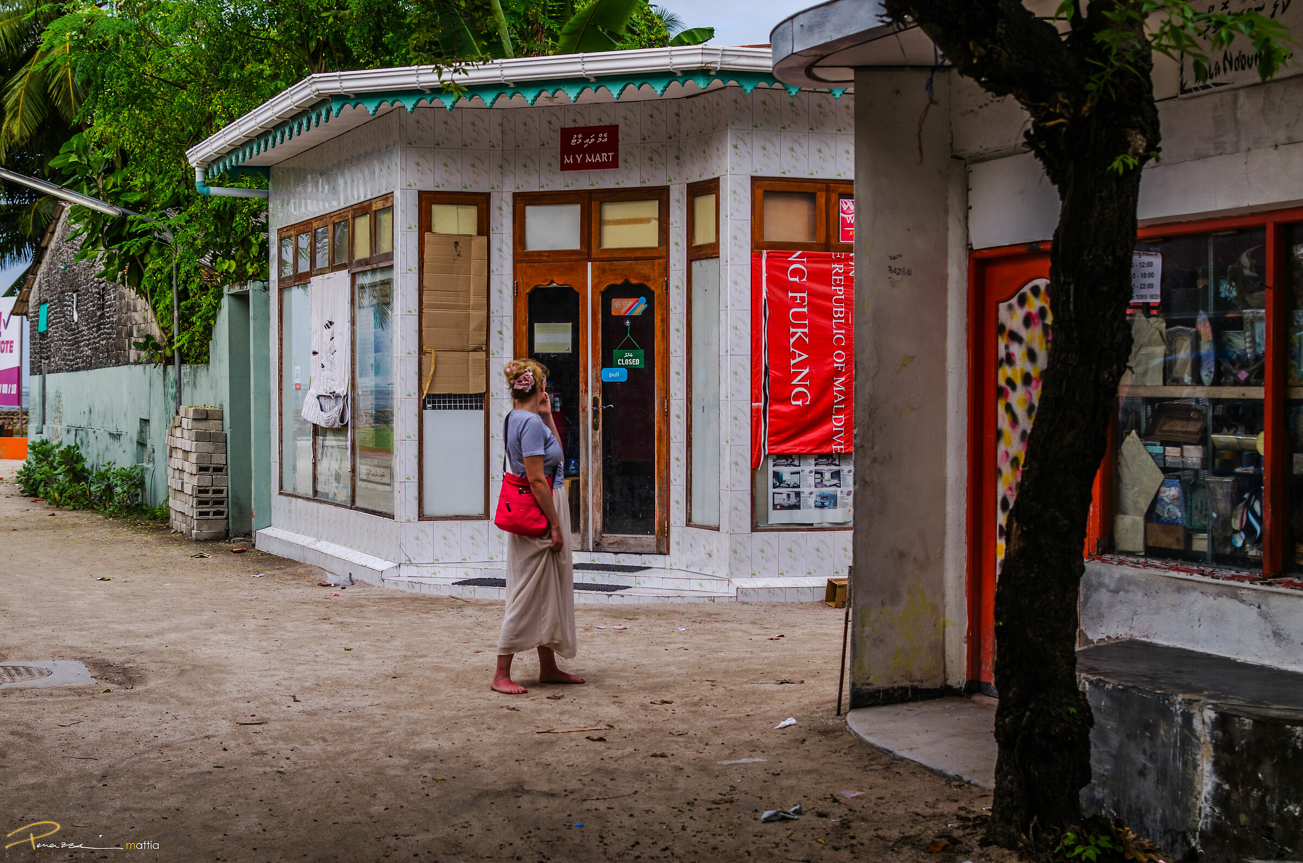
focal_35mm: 52
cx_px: 652
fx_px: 1896
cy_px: 432
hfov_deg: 37.9
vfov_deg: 25.6
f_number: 4
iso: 100
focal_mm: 35
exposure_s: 1/250
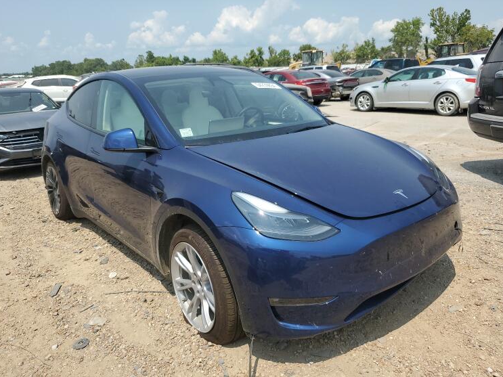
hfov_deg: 63.4
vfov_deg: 49.7
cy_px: 191
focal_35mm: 28
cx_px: 257
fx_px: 407
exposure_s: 1/3333
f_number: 1.5
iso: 50
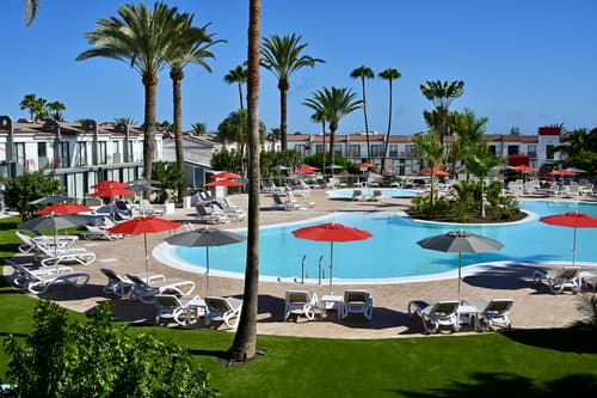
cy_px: 199
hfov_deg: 47.4
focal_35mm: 41
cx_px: 298
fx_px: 680
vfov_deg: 32.6
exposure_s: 1/250
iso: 100
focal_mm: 41
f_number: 11
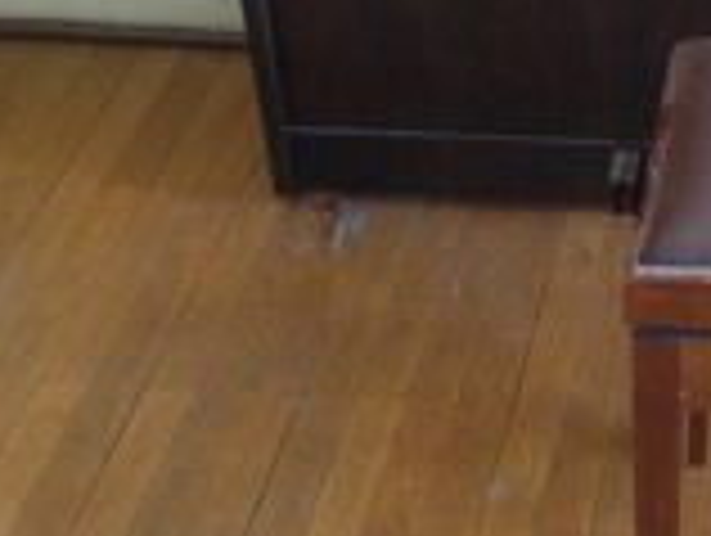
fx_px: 2057
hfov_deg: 18.4
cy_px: -59
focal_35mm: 100
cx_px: 891
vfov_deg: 14.5
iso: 200
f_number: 2.4
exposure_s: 1/20
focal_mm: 4.12
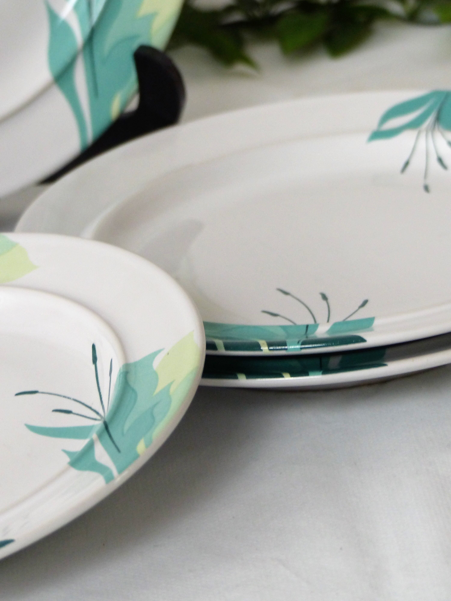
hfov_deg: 6.8
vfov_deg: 9.1
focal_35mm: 218
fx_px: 3787
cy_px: 300
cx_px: 226
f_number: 2.8
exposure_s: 1/80
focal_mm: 35.6
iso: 250
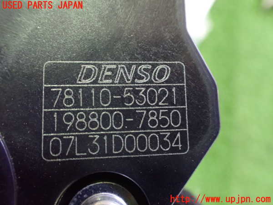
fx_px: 237
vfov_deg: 46.8
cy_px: 102
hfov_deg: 60.0
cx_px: 136
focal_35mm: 30
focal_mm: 5.4
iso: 1250
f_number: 2.3
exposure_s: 1/30
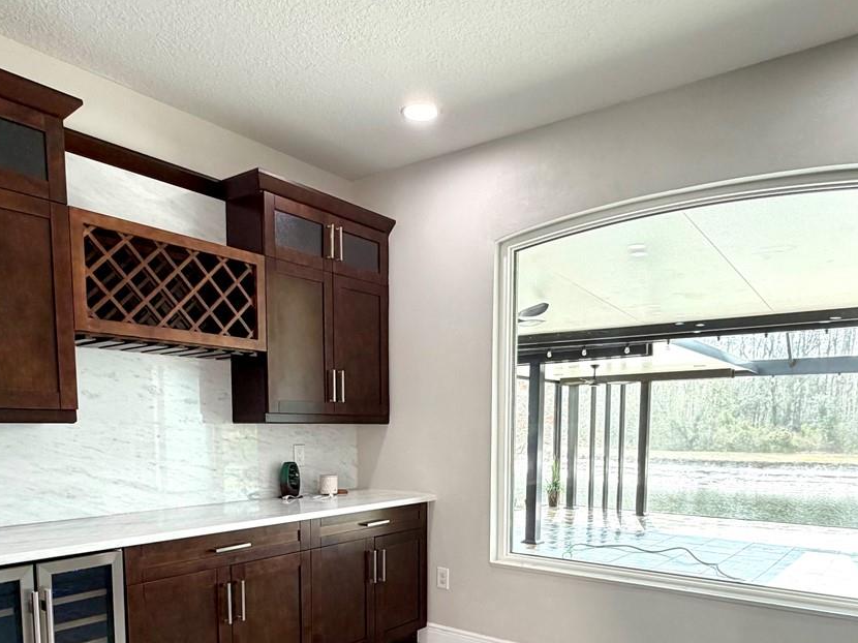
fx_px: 669
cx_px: 437
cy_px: 486
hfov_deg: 65.3
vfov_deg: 49.2
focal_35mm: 27
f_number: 2.2
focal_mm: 2.22
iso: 100
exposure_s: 1/120
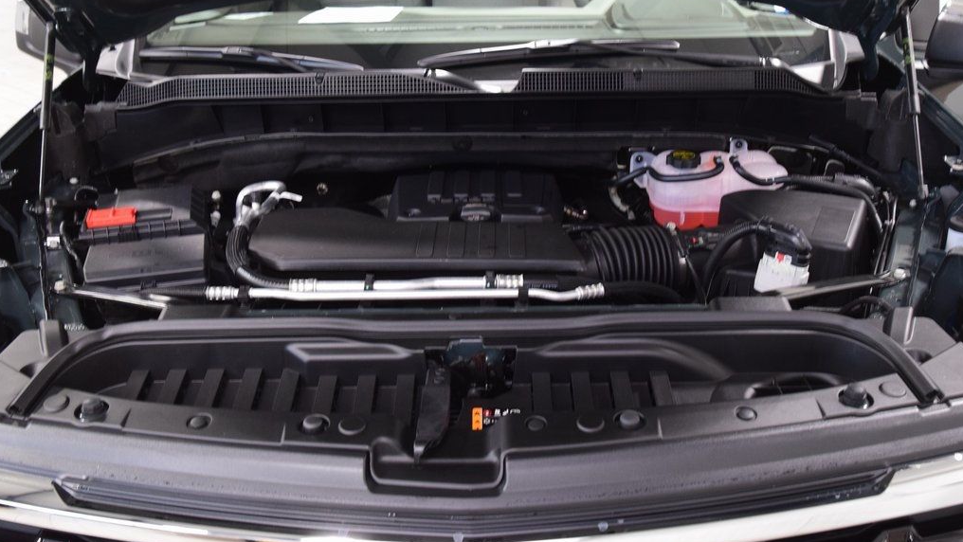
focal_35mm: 38
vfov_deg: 31.1
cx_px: 482
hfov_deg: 52.8
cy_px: 225
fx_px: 971
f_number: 6.3
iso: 1600
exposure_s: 1/15
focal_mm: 24
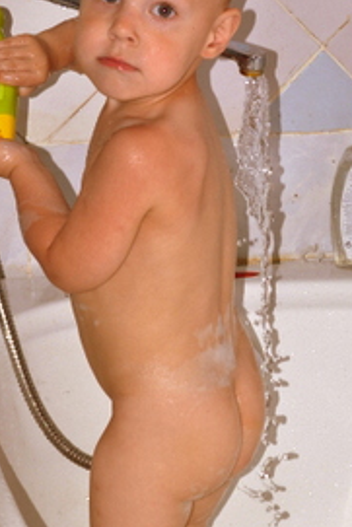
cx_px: 214
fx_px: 2137
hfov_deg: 9.4
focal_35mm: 146
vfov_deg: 14.0
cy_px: 196
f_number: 8
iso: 140
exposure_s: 1/60
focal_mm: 55
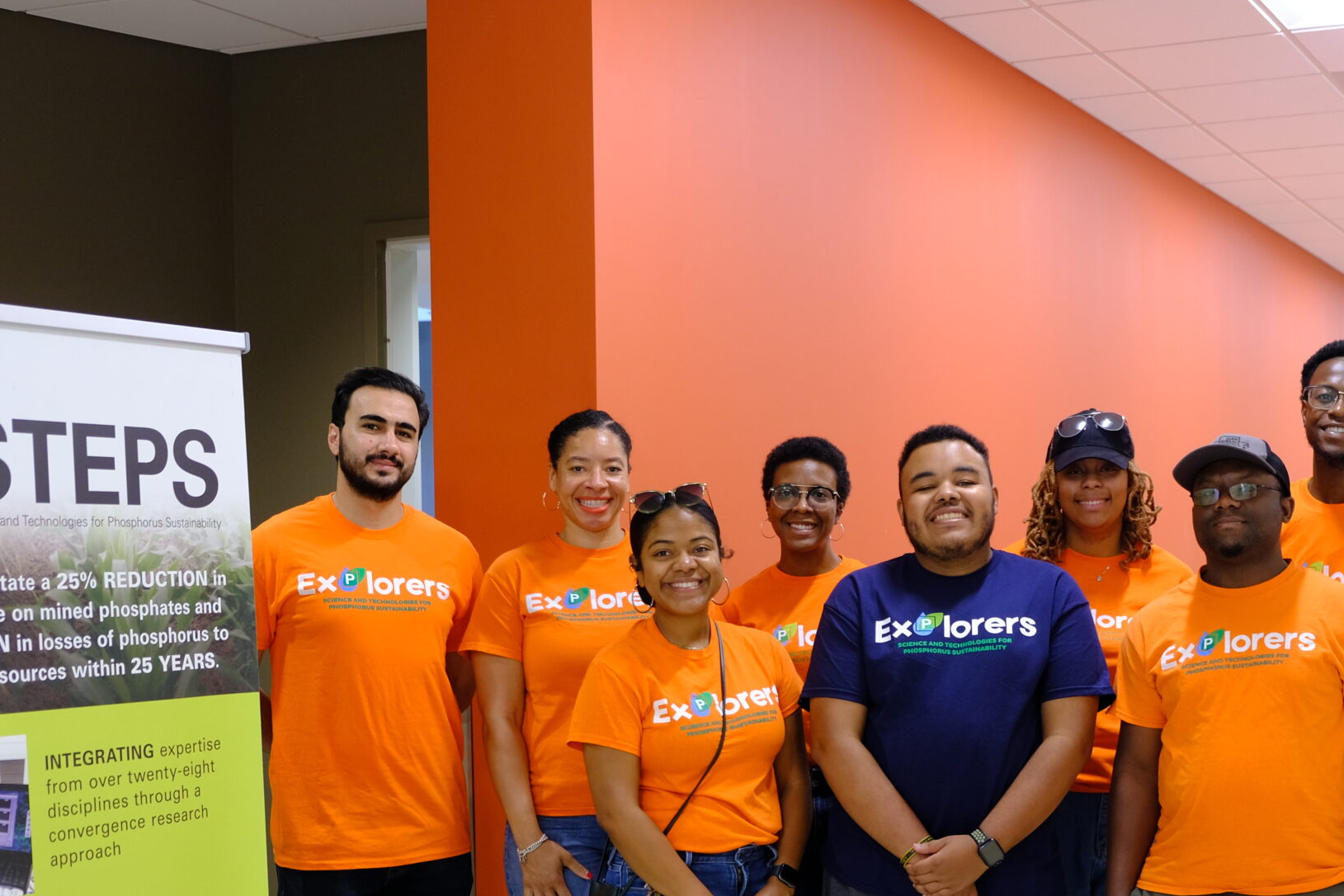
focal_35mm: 55
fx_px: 2053
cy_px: 641
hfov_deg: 35.9
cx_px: 890
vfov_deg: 24.4
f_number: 3.2
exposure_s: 1/25
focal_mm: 23.3
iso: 400
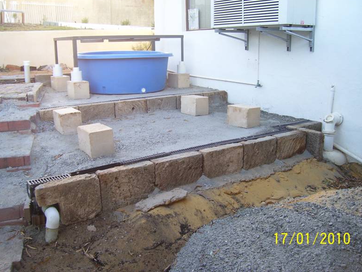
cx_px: 178
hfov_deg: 52.6
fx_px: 366
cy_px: 133
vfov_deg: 40.7
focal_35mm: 35
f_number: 2.7
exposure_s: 1/60
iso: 80
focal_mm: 5.6
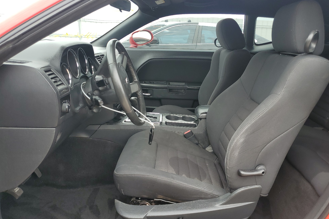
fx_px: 256
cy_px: 117
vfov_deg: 46.4
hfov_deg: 65.5
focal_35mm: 28
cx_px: 167
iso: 50
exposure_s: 1/435
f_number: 1.5
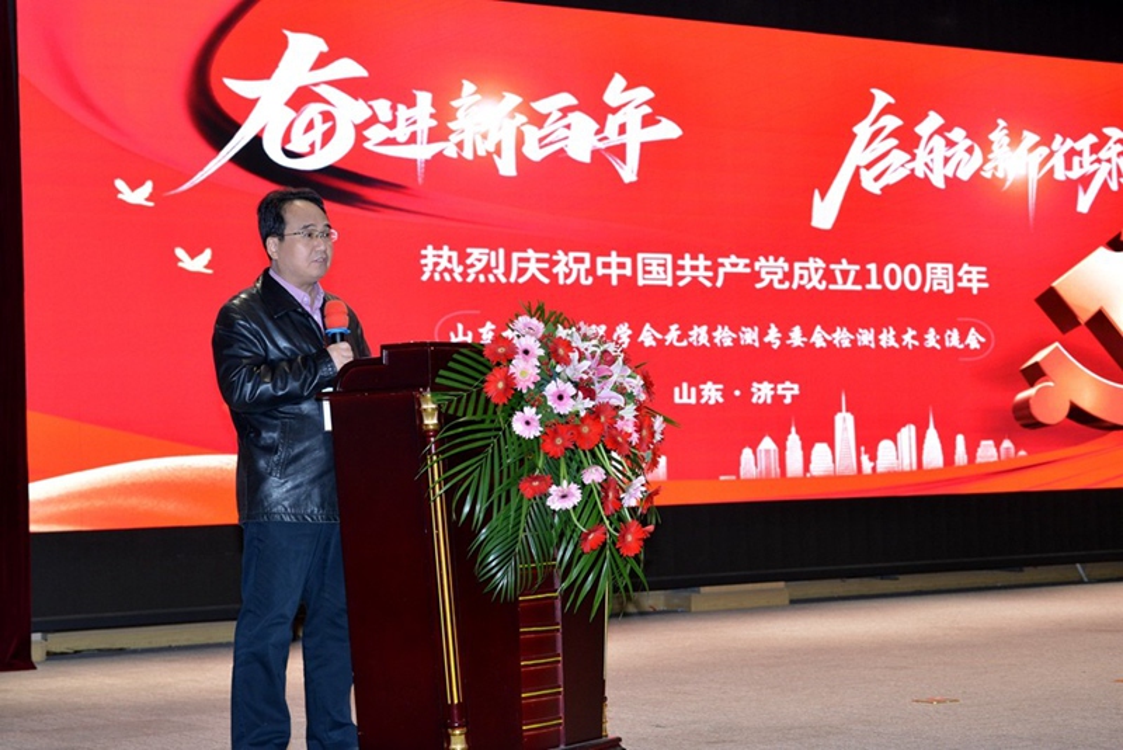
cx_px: 562
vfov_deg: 19.5
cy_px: 375
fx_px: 2184
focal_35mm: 70
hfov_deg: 28.8
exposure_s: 1/80
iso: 1250
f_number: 6.3
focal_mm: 70
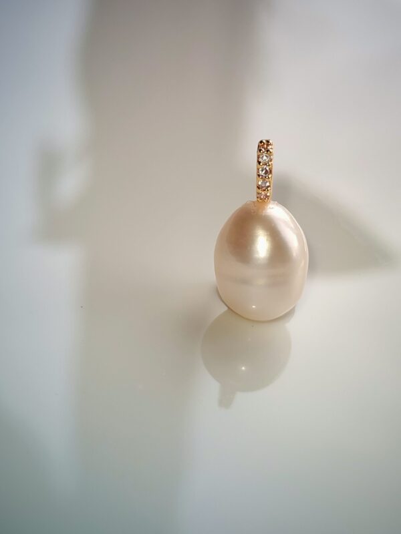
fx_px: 1050
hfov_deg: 21.6
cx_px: 200
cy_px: 267
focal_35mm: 68
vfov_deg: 28.6
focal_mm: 5.52
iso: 50
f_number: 1.95
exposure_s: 1/130
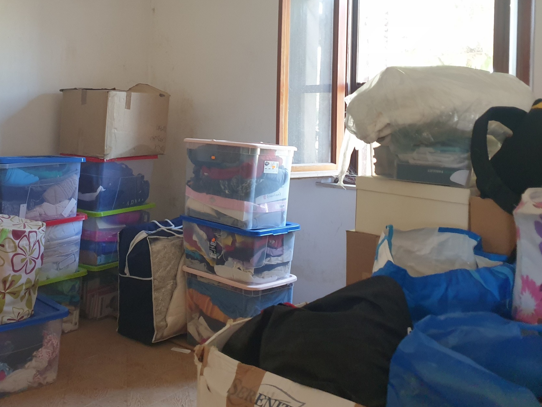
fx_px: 626
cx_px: 166
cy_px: 108
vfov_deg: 35.3
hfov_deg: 45.8
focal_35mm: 40
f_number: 1.5
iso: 250
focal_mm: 4.3
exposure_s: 1/33
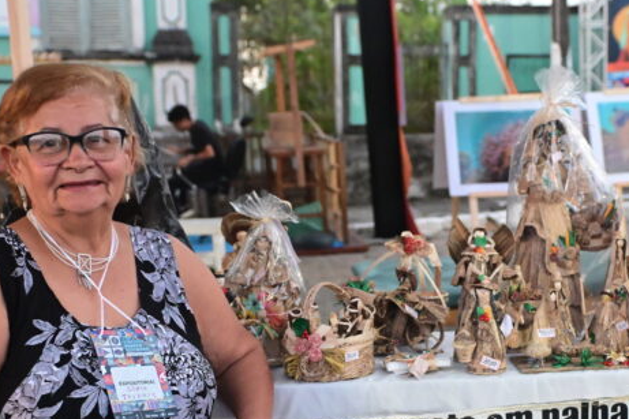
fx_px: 1048
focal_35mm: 60
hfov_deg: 33.3
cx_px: 386
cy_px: 340
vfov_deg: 22.3
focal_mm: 24
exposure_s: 1/200
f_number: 2.8
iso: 5000
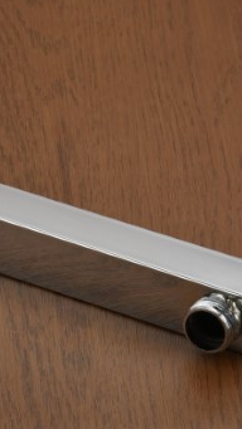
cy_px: 239
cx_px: 4
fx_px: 3294
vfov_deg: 7.5
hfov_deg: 4.2
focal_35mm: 289
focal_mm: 105
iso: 200
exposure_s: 1/50
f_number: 20
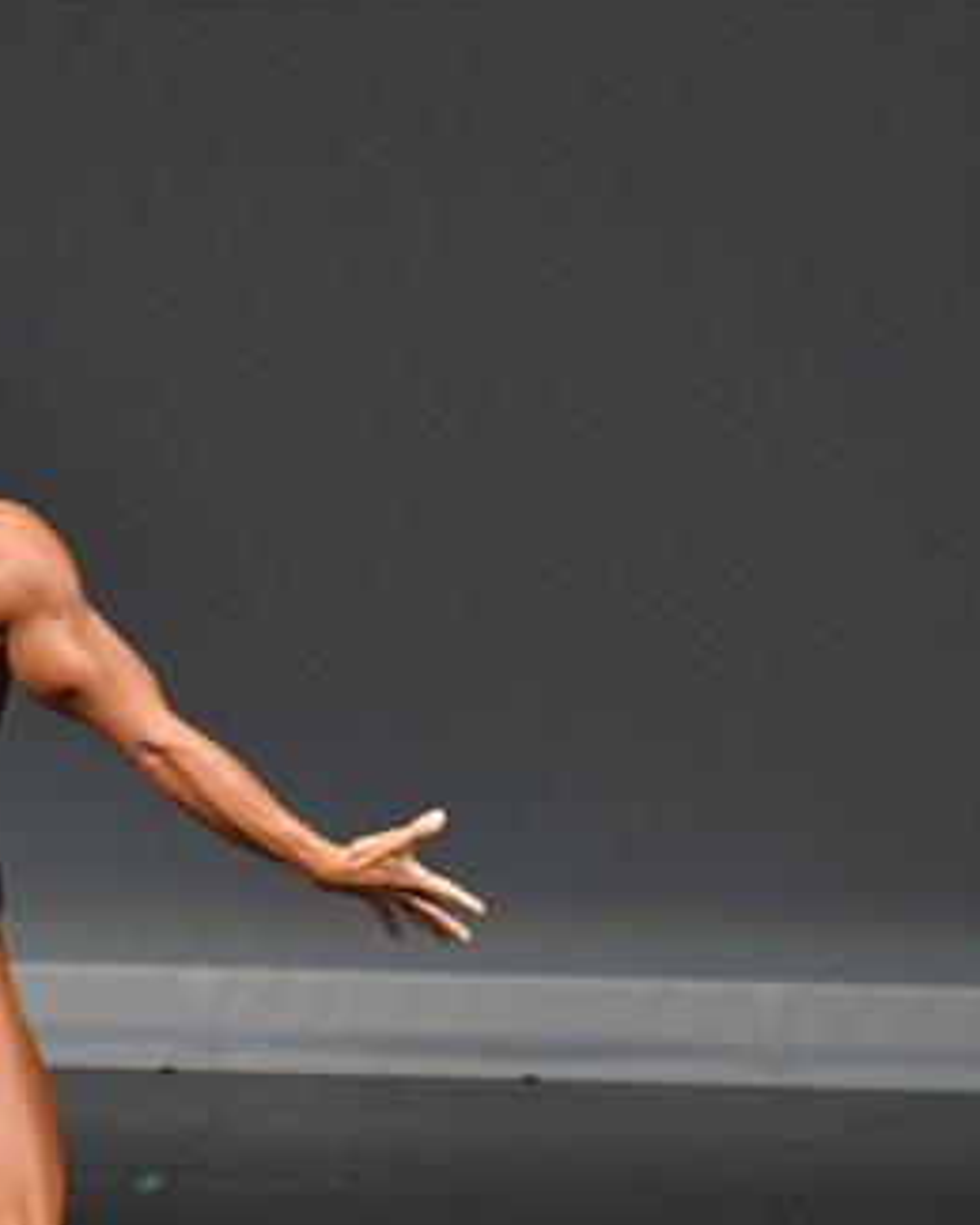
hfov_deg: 2.2
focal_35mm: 707
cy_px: 960
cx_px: -112
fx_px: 25645
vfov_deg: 2.7
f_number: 5.6
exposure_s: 1/400
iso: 4000
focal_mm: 210
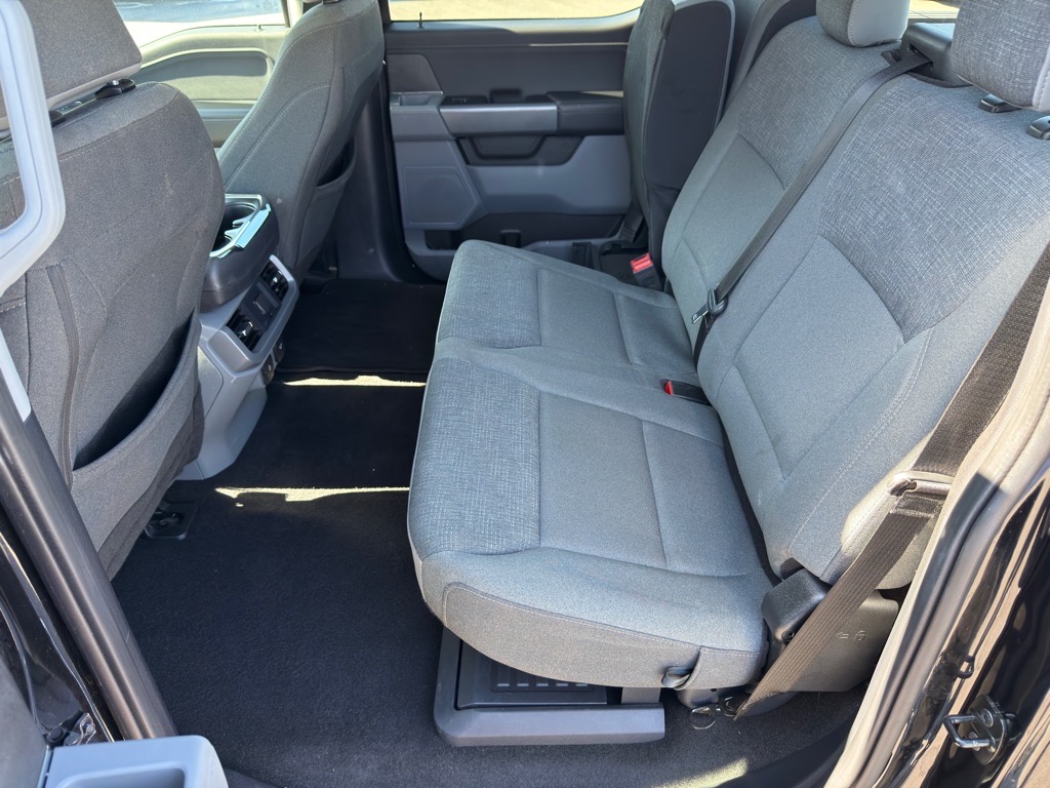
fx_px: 728
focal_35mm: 24
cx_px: 525
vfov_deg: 56.8
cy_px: 394
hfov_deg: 71.6
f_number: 1.78
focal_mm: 6.76
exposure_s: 1/103
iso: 200
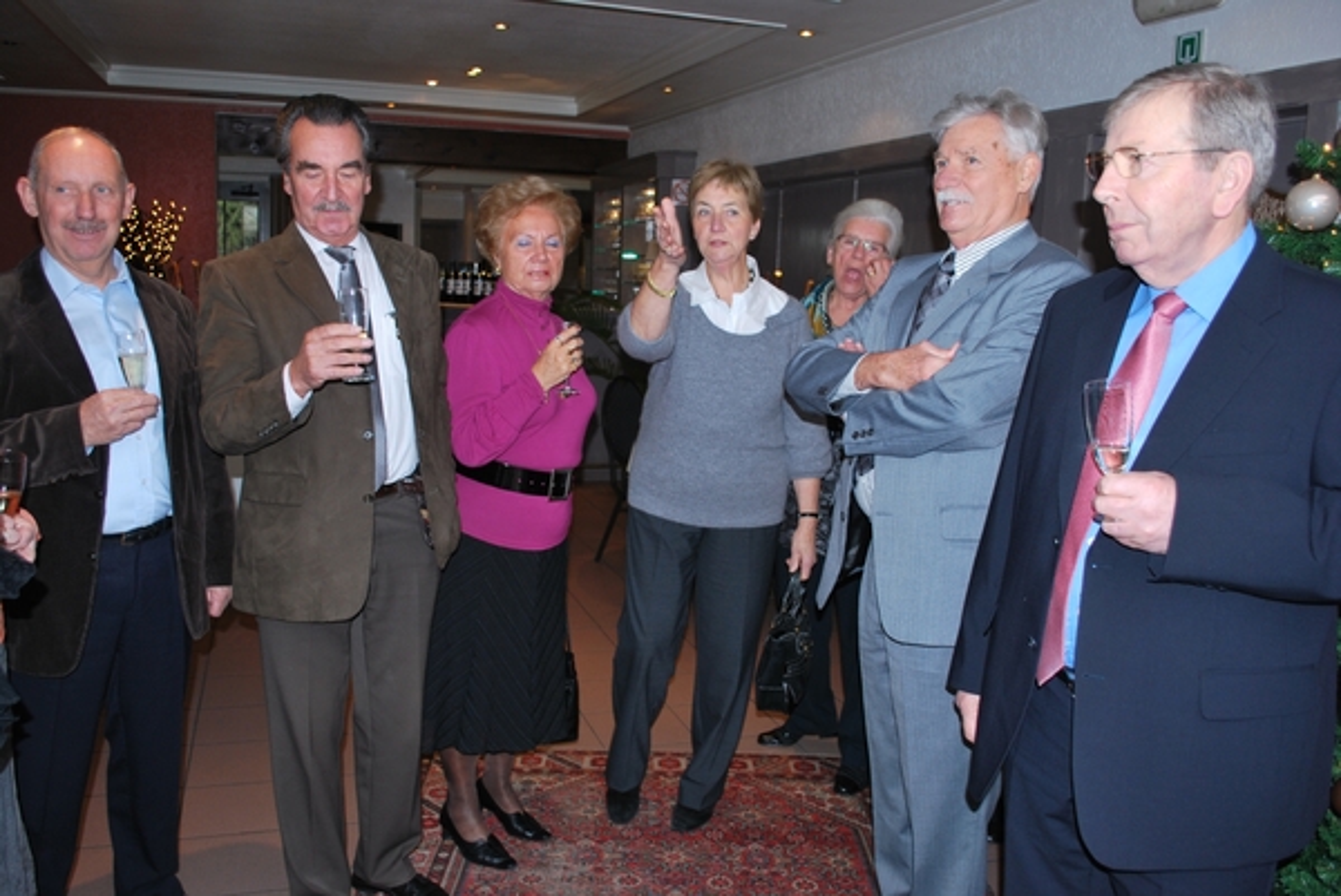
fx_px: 1118
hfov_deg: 61.9
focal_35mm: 30
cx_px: 670
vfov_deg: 43.7
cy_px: 448
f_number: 3.8
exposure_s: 1/60
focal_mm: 20
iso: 200
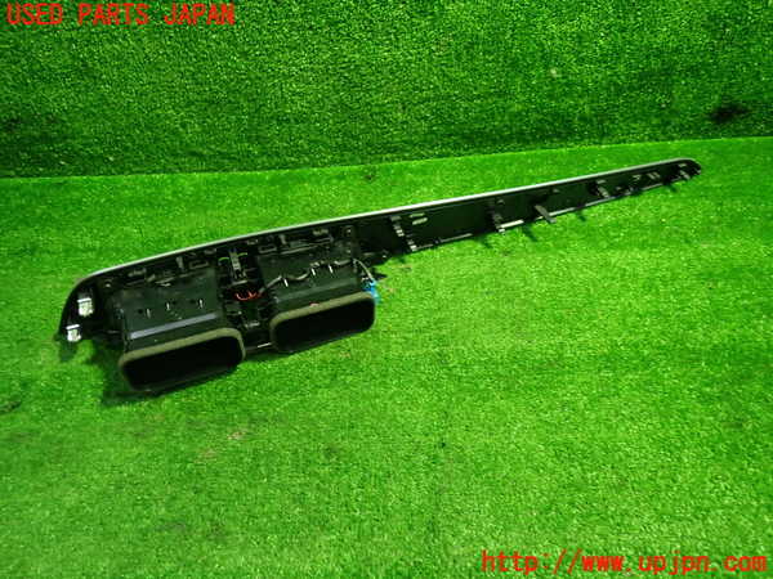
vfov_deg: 54.9
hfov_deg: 69.4
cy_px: 290
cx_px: 386
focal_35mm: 25
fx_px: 558
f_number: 2
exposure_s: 1/30
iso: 320
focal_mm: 4.5
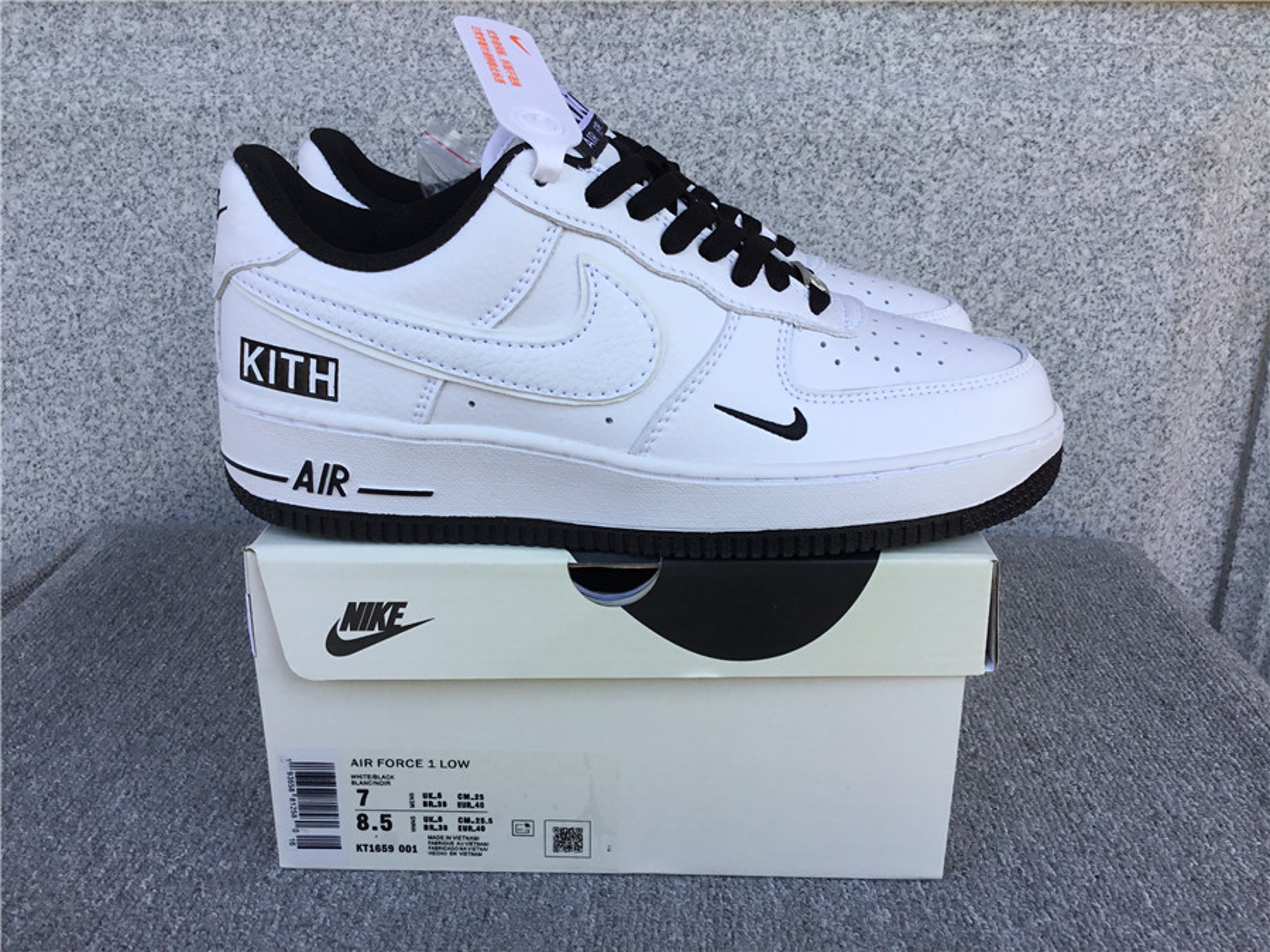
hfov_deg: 58.4
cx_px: 635
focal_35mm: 31
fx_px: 1137
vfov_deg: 45.4
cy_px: 476
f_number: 2.4
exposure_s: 1/354
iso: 25
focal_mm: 3.3
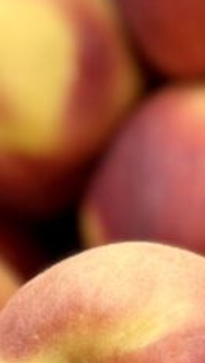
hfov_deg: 9.7
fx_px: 1204
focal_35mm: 125
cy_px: 396
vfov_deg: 16.6
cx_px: 150
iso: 100
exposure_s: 1/60
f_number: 1.6
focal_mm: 5.1
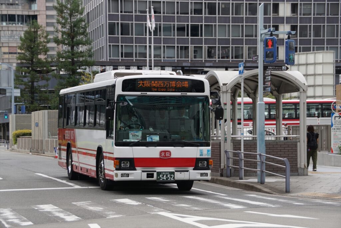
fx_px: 1137
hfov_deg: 17.1
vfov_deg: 11.4
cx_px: 170
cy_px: 114
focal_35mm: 120
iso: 100
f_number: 5.6
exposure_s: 1/160
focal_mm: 80
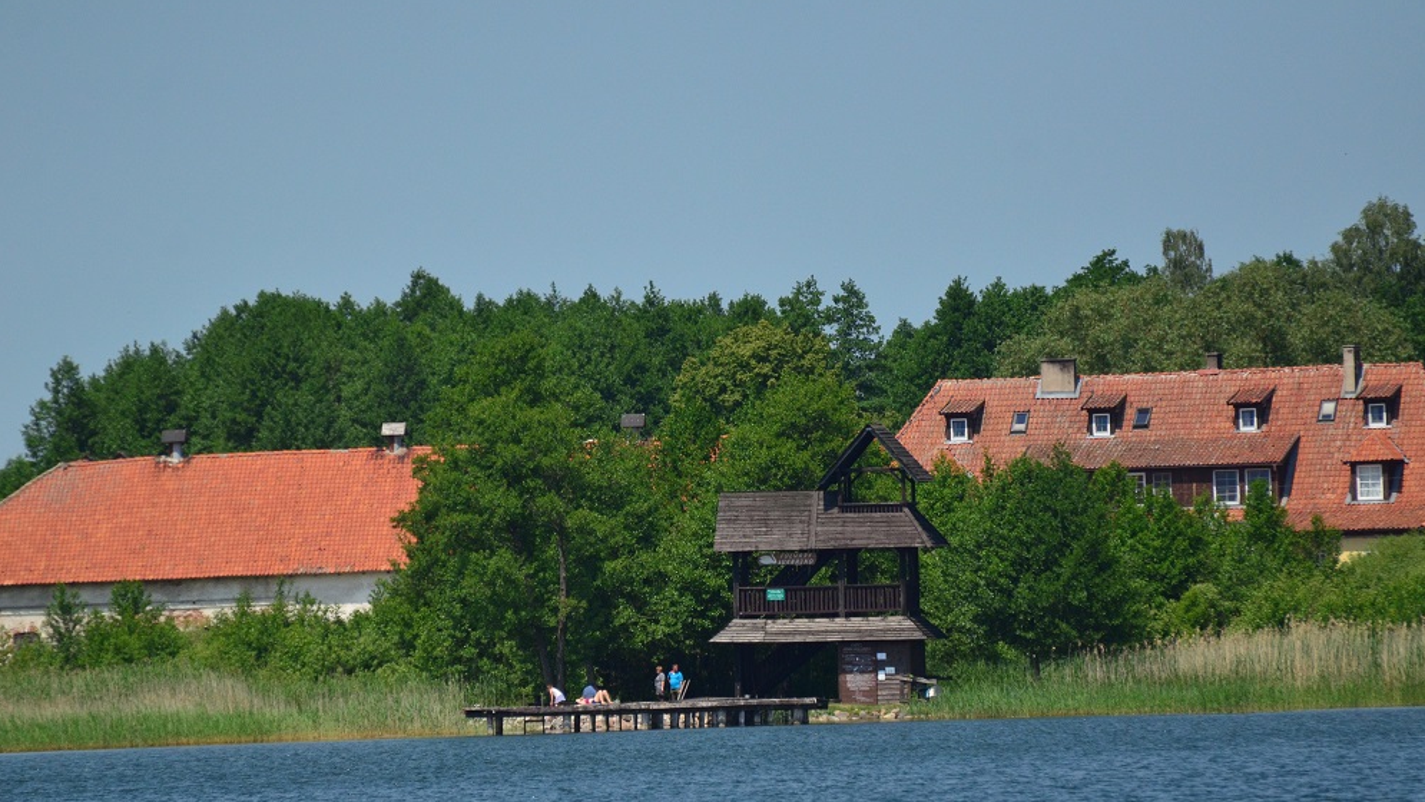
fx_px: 17837
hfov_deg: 4.6
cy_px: 459
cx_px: 712
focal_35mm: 472
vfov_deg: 2.6
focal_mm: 300
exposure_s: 1/8000
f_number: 5.6
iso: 900
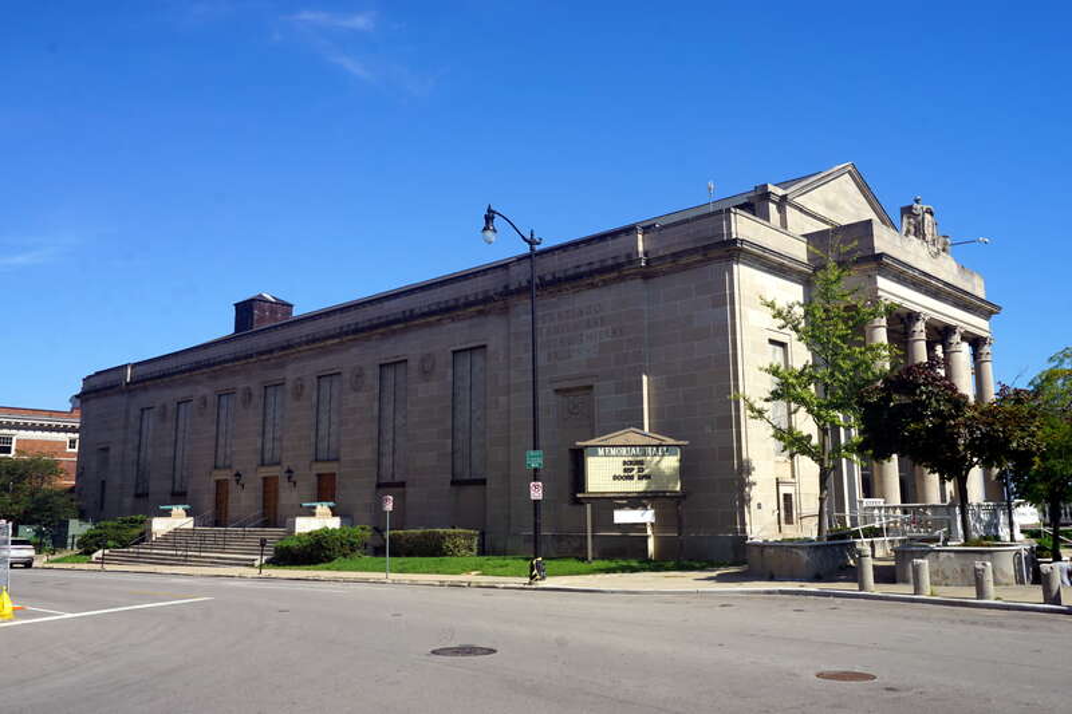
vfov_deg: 43.6
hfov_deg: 61.9
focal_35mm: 30
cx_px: 536
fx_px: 893
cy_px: 357
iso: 100
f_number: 11
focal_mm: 20
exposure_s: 1/160
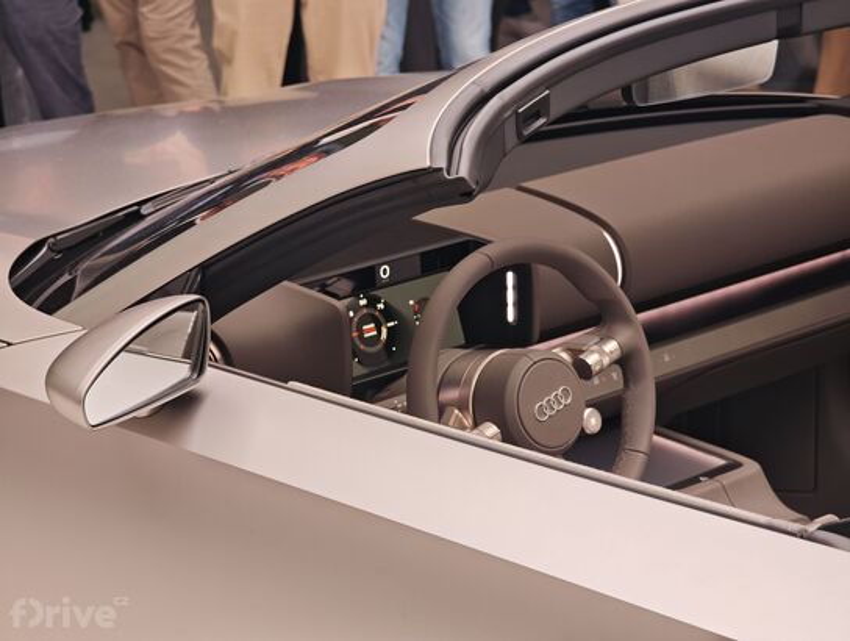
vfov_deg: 14.8
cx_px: 425
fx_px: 2460
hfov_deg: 19.6
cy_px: 320
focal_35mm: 100
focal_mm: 25.1
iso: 400
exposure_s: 1/55.7
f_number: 2.6
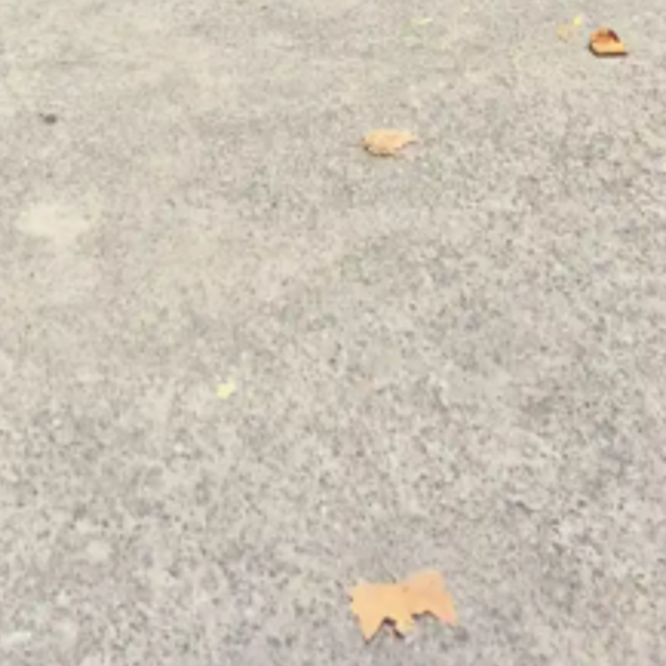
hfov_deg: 22.3
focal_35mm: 75
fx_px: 1633
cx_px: 25
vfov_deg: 18.4
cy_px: -516
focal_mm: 5.4
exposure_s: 1/1228
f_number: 1.8
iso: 25
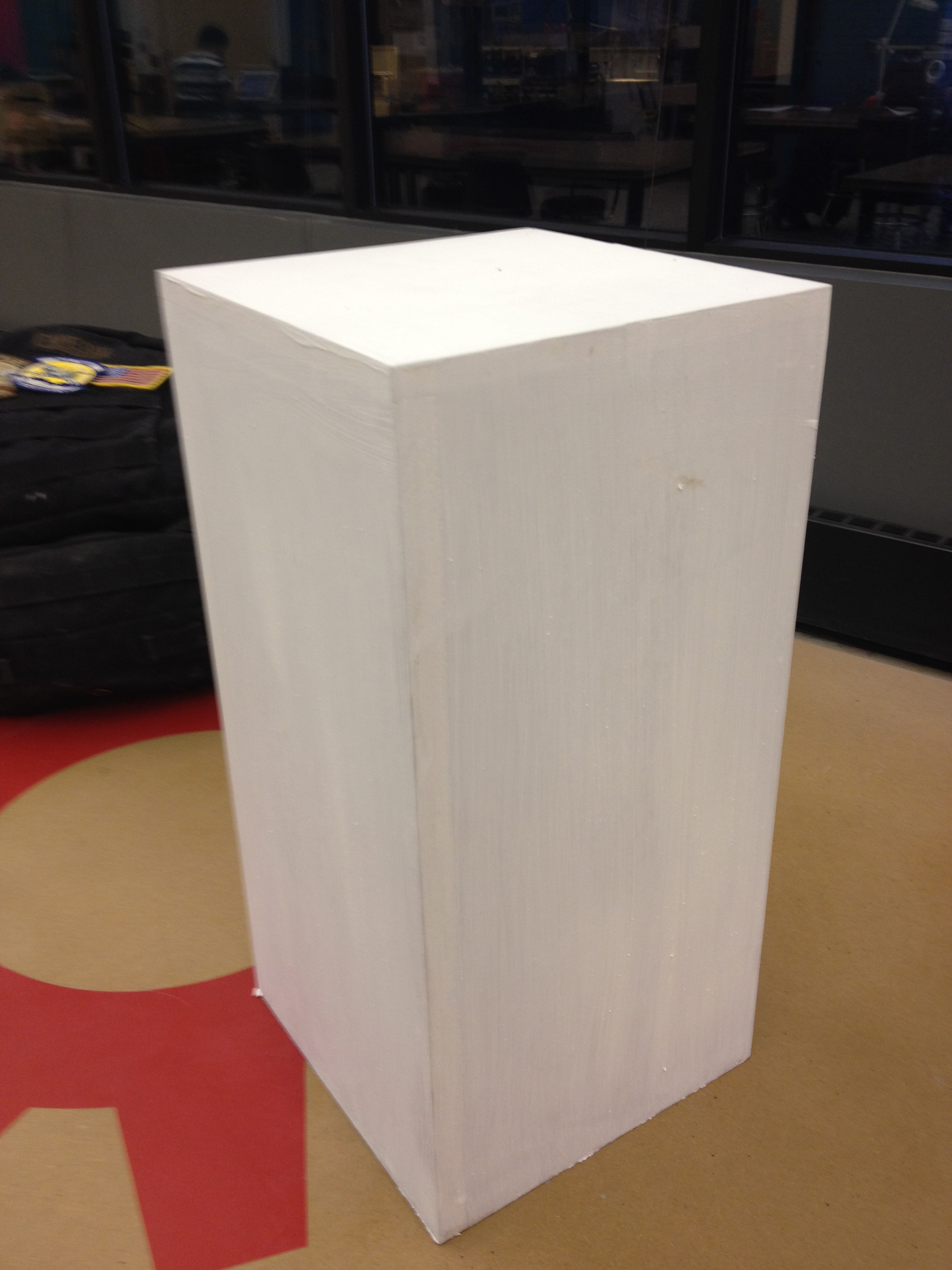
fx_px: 1283
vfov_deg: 52.6
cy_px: 635
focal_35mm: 35
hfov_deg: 40.7
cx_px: 476
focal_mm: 4.28
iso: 64
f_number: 2.4
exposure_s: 1/24
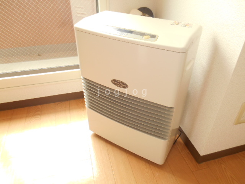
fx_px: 184
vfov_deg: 53.1
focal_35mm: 26
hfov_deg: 67.3
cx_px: 122
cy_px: 92
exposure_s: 1/30
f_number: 3.4
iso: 140
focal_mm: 4.7
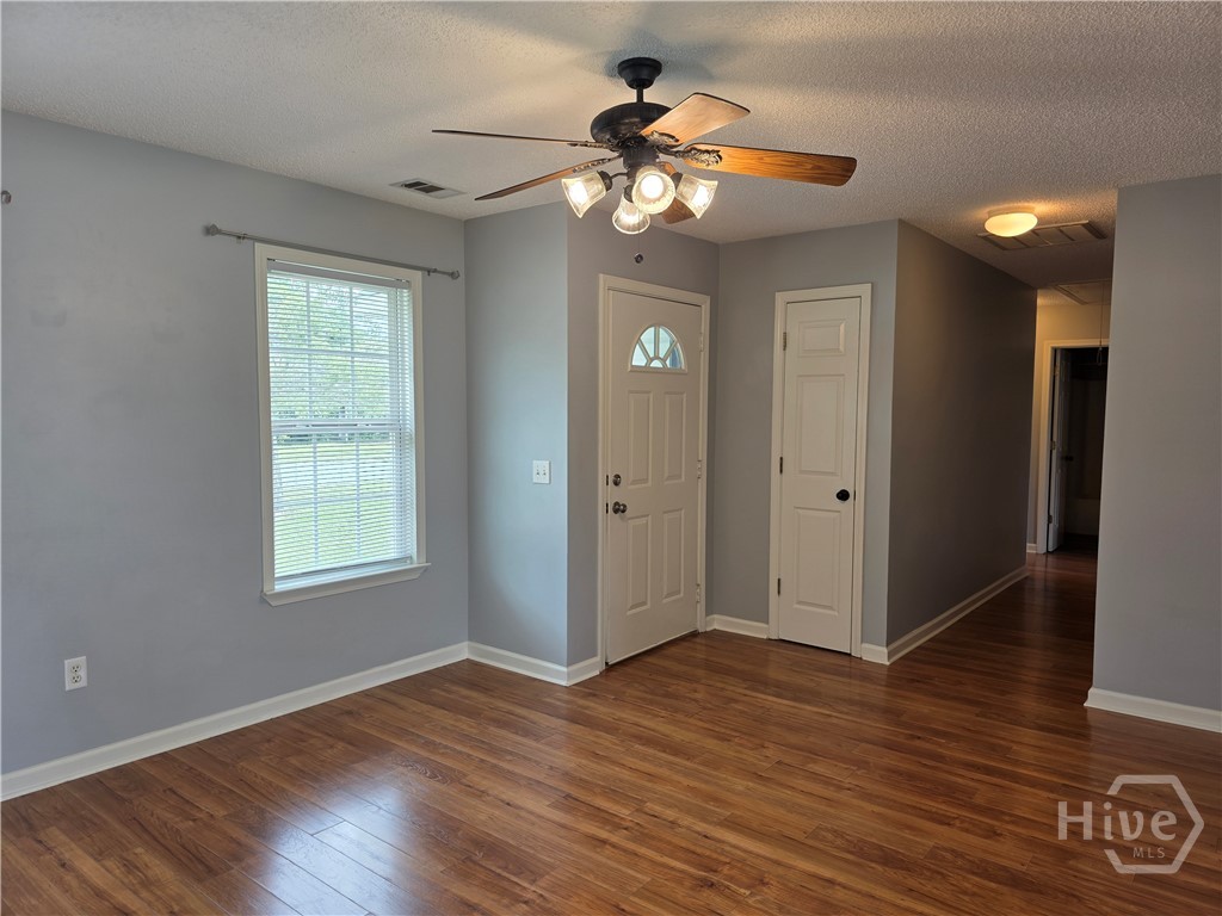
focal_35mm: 23
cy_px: 458
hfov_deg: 73.9
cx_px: 611
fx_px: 812
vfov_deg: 58.9
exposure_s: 1/120
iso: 40
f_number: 1.7
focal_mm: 6.3
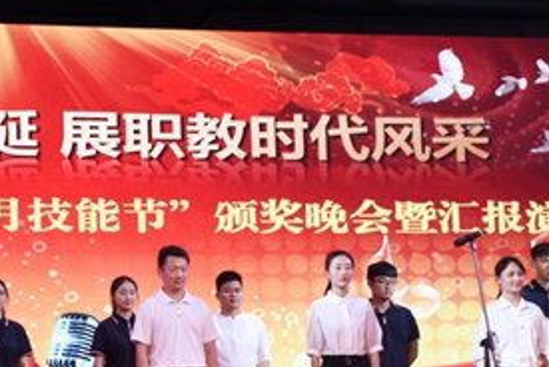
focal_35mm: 152
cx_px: 168
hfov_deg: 13.4
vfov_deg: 9.0
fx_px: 2327
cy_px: 246
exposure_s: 1/50
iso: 180
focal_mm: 35
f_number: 4.2
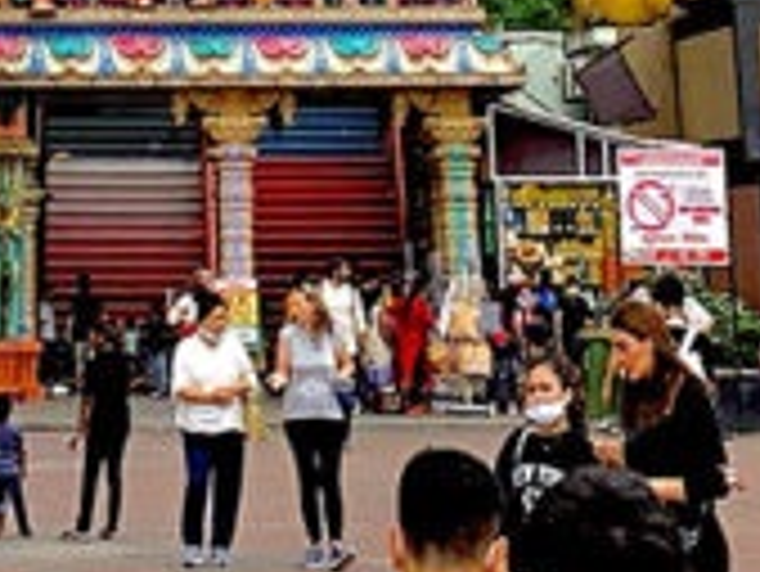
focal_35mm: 165
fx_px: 3625
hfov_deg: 11.9
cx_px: 49
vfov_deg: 7.7
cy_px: -1198
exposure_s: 1/433
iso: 25
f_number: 1.8
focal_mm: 4.25
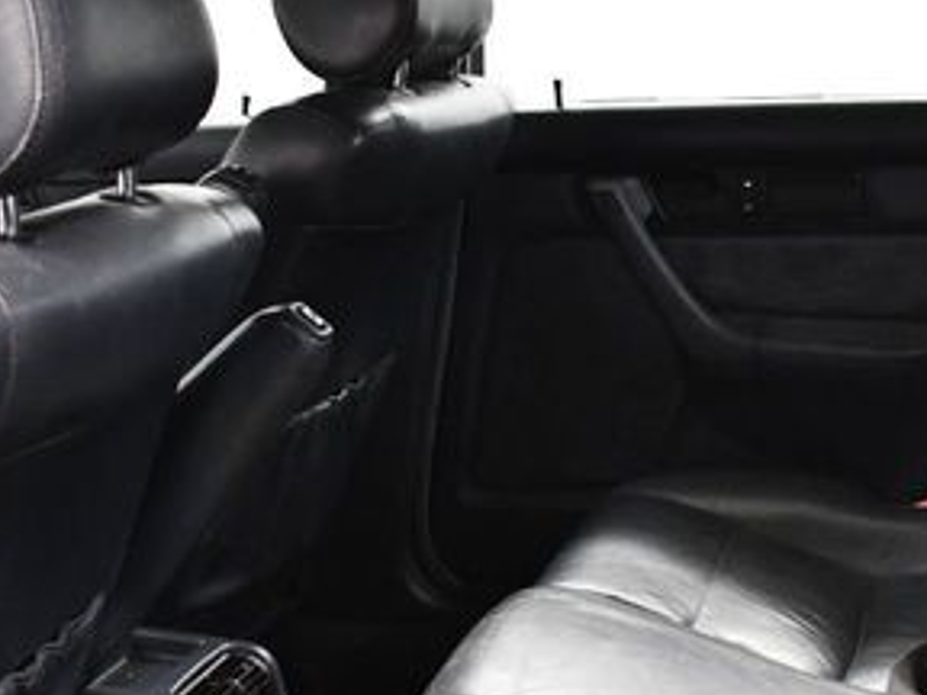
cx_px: 689
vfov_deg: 18.8
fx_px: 2062
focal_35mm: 77
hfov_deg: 25.1
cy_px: 632
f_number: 3.5
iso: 3200
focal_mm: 18
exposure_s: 1/125
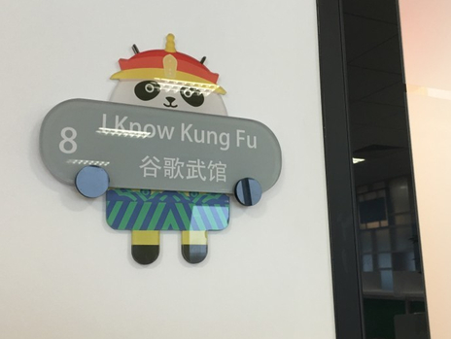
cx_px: 238
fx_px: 522
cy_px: 167
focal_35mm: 40
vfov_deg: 36.0
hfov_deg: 46.7
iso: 50
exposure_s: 1/17
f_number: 2.2
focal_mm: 4.15
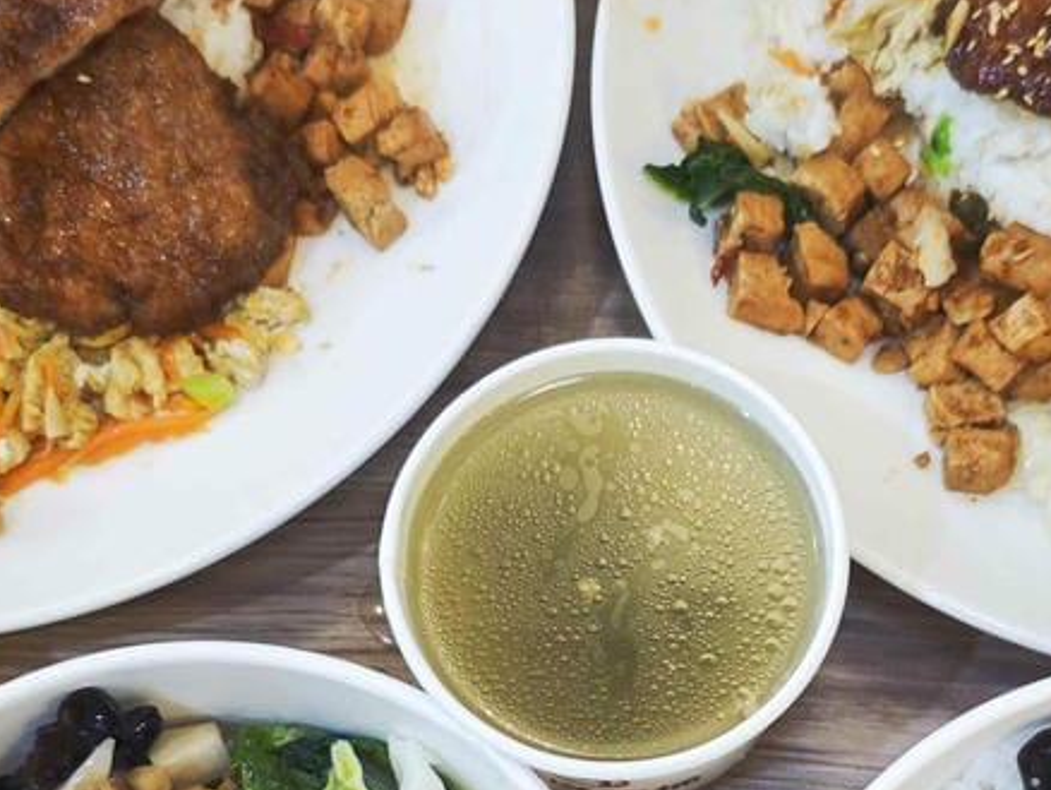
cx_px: 653
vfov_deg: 23.0
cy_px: 610
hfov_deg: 30.6
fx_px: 1914
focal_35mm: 63
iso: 320
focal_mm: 8.72
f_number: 1.63
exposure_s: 1/60
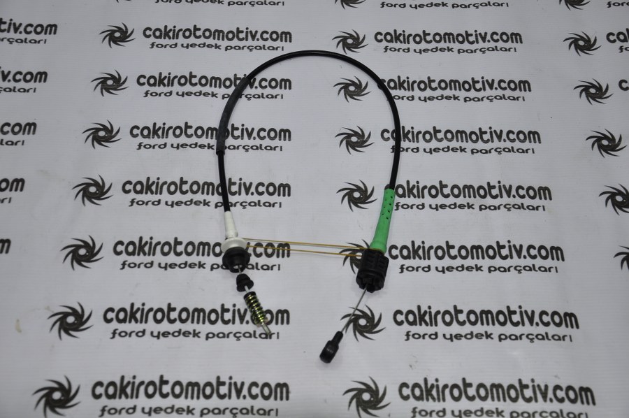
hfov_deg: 35.1
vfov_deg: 23.7
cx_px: 314
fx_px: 995
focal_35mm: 57
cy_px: 209
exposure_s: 1/125
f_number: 4.5
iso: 200
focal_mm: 38
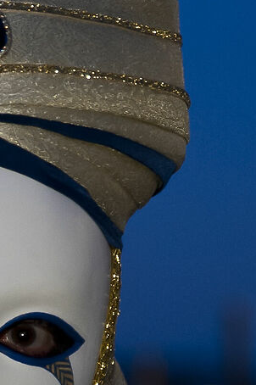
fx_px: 3952
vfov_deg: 5.6
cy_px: 371
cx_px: -42
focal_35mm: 370
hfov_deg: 3.7
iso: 1000
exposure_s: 1/30
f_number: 2.8
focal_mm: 70
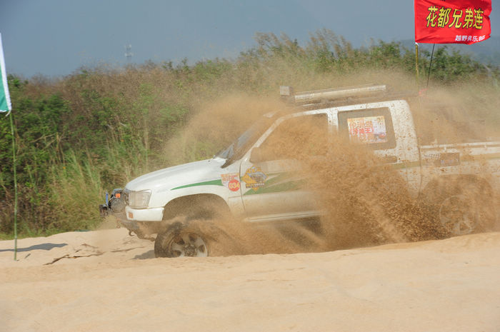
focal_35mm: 200
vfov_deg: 6.9
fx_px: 2775
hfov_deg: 10.3
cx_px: 250
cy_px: 166
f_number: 14
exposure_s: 1/400
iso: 400
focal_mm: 200
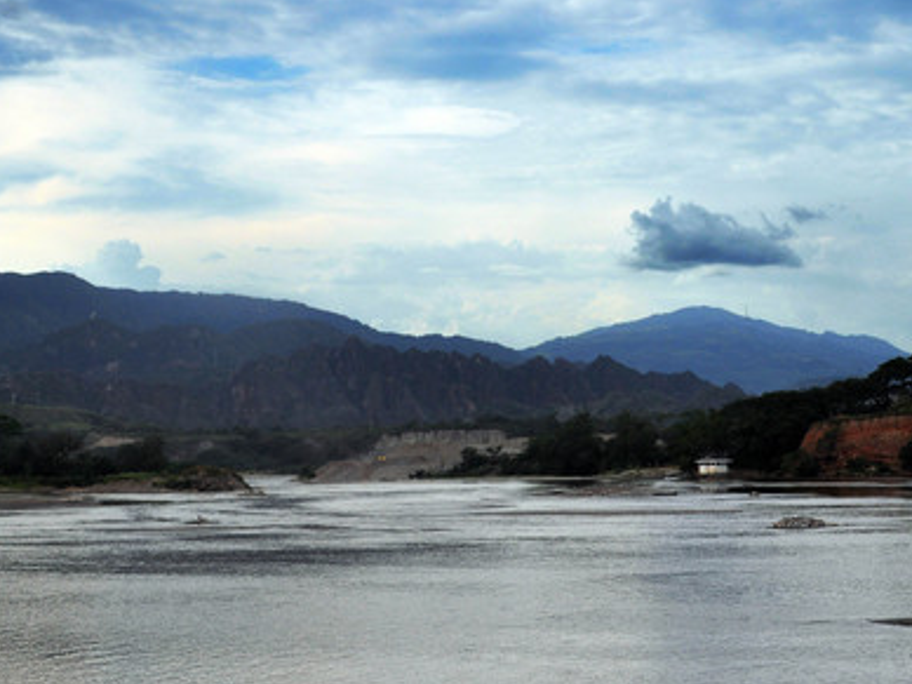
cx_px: 611
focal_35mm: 57
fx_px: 1502
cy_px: 269
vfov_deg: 25.6
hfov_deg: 33.5
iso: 200
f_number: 9
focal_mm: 24
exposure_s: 1/320
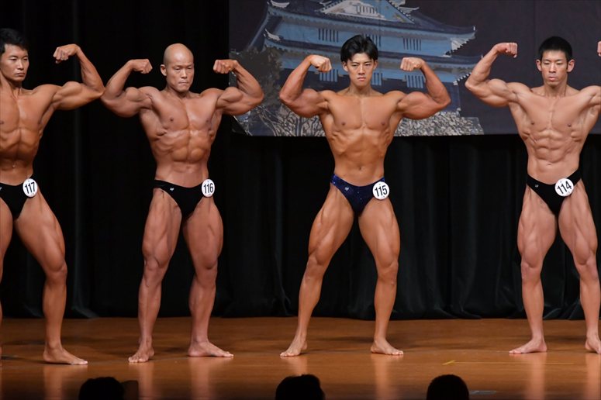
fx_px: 4505
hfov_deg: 7.6
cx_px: 300
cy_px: 200
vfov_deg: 5.1
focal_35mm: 270
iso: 5000
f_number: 5.6
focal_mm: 180
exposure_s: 1/400
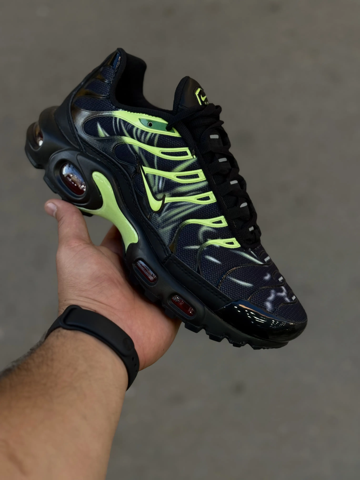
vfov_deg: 39.7
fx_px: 666
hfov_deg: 30.3
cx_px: 180
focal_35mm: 48
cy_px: 240
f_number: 1.78
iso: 64
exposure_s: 1/352
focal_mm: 6.76
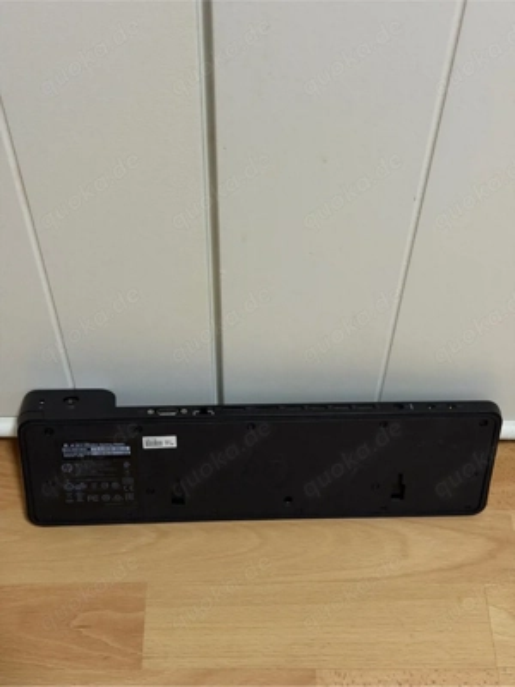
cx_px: 258
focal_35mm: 48
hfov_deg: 30.3
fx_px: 952
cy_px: 344
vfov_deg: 39.7
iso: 500
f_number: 1.78
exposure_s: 1/32
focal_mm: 6.76
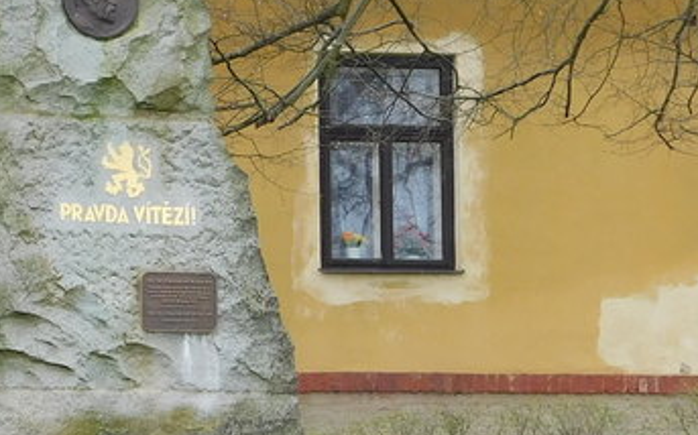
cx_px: 79
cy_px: 122
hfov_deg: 12.5
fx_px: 3175
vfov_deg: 7.8
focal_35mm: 167
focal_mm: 8
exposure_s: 1/320
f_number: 3.7
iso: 125
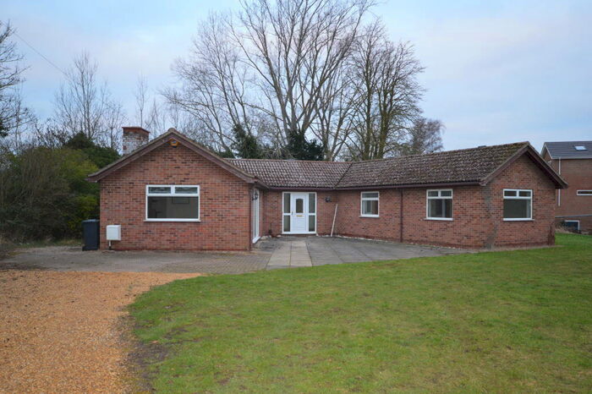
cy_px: 197
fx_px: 493
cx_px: 296
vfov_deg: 43.6
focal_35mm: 30
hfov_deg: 62.0
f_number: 5.6
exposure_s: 1/60
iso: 1000
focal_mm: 20
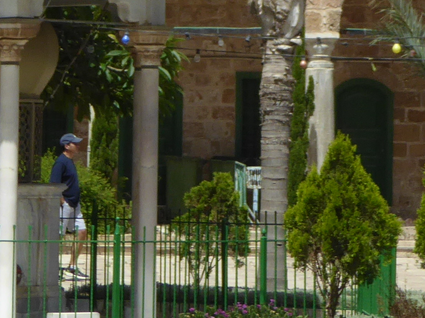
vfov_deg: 4.5
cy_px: -58
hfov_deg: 6.0
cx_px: 266
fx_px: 4026
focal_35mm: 328
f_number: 4.6
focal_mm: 13.2
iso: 100
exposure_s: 1/800
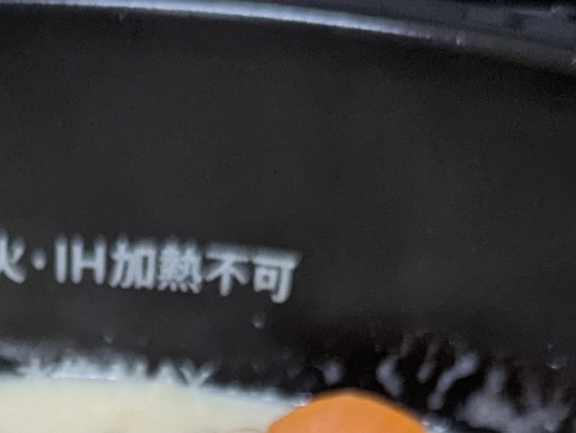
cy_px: 822
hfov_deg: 20.8
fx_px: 1533
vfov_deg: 14.0
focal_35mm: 92
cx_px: 58
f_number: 1.85
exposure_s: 1/25
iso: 422
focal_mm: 6.81
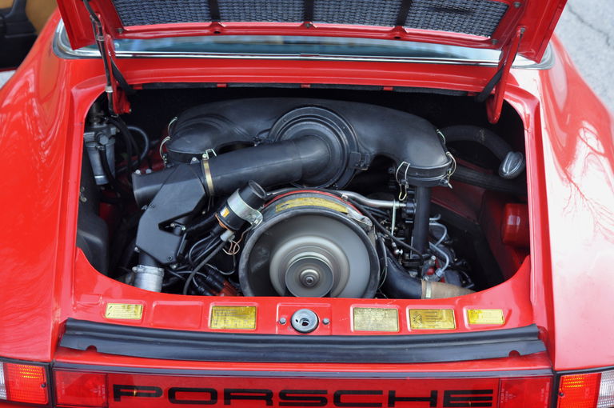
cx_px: 307
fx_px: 894
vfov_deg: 25.7
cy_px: 204
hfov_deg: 37.9
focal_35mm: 52
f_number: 4.2
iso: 500
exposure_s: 1/13
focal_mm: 35
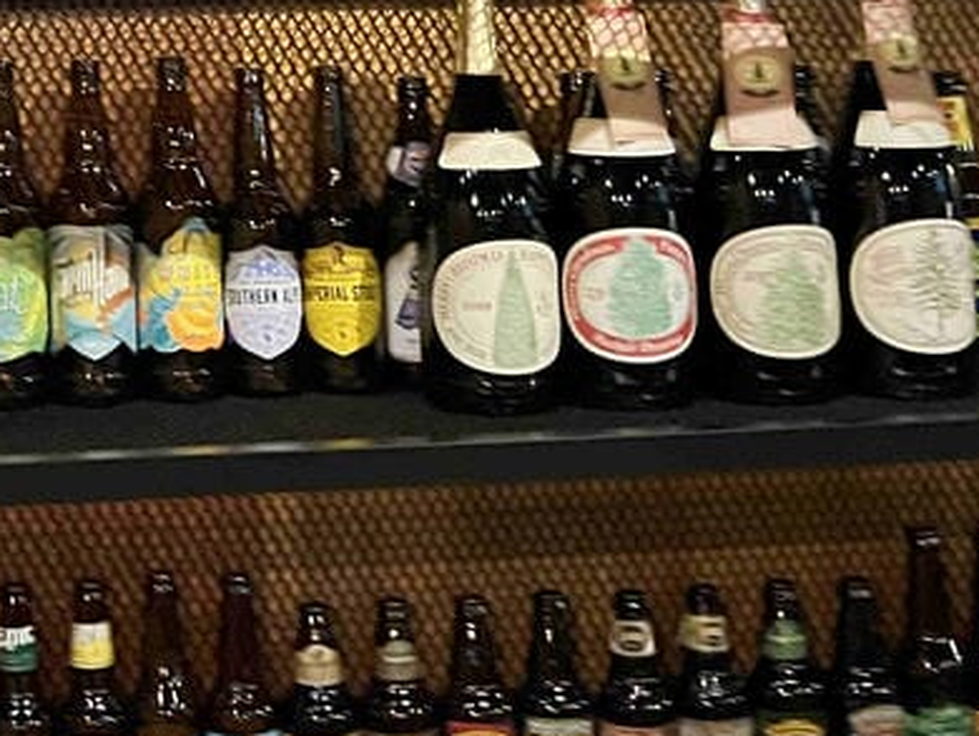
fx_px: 2264
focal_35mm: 80
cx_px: 33
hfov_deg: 23.5
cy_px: -166
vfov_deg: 17.5
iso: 500
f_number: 1.5
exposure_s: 1/40
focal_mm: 5.7
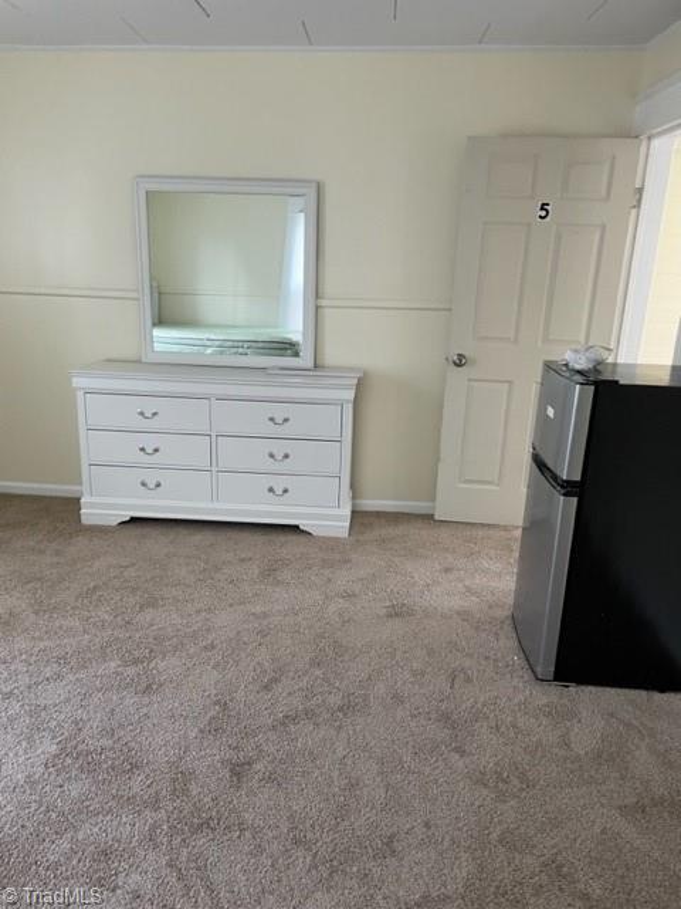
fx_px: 682
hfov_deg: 53.1
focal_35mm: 26
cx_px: 340
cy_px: 454
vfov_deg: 67.3
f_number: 1.6
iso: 200
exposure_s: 1/60
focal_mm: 4.2
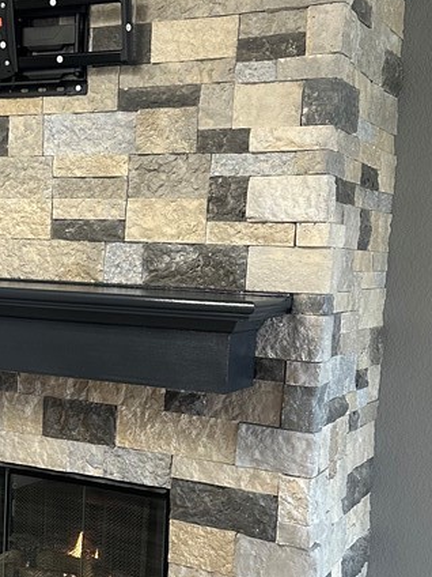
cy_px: 344
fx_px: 965
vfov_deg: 33.1
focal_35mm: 58
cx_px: 64
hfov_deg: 24.7
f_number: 1.78
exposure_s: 1/60
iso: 320
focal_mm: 6.86
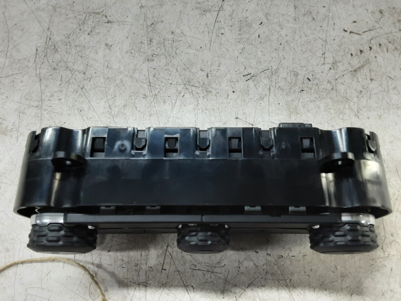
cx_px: 200
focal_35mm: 27
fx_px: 313
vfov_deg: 51.4
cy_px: 150
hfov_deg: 65.3
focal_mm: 2.91
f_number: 1.9
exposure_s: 1/50
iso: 125
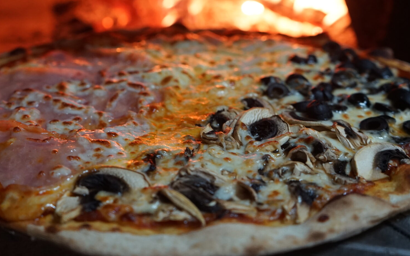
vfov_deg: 25.0
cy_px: 55
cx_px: 174
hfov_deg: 39.5
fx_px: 570
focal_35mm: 51
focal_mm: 29
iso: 1600
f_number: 4
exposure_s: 1/60
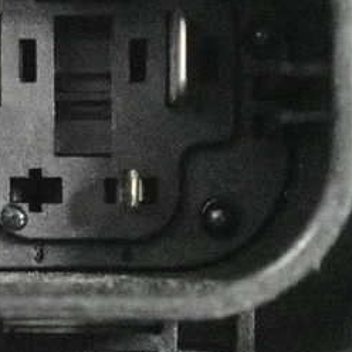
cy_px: 114
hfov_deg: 8.7
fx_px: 2312
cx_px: 88
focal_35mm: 201
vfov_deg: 8.7
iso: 12800
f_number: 4.7
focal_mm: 16.79
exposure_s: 1/40
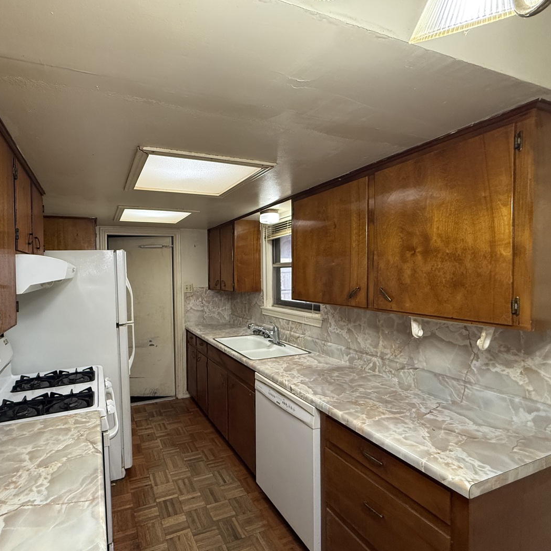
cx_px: 206
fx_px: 306
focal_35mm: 17
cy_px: 279
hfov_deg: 82.3
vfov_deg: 84.0
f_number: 2.2
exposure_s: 1/120
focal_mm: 2.22
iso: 320
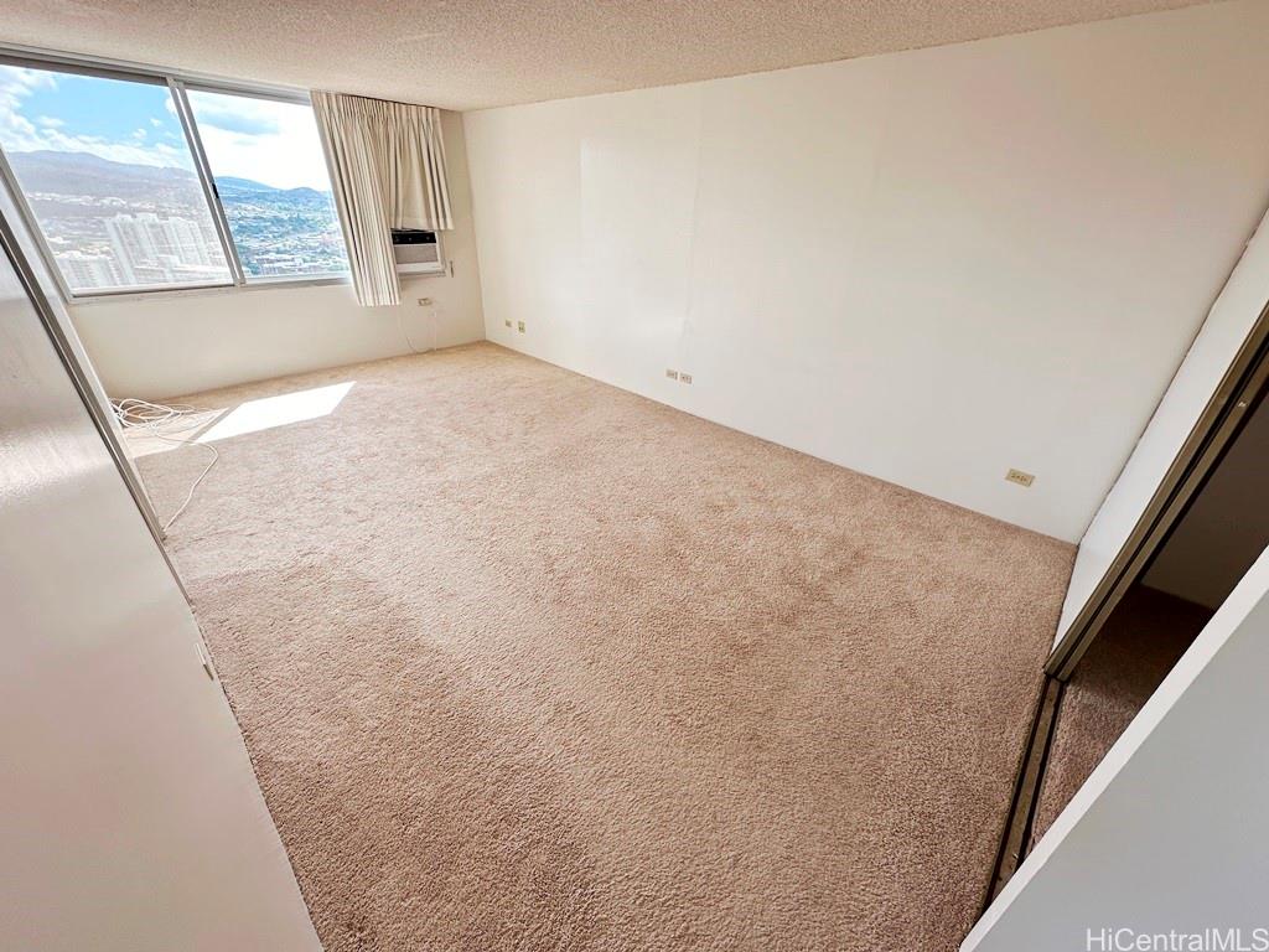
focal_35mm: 14
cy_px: 476
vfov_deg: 85.7
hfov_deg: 102.1
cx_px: 634
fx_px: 513
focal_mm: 2.22
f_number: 2.2
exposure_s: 1/153
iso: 40
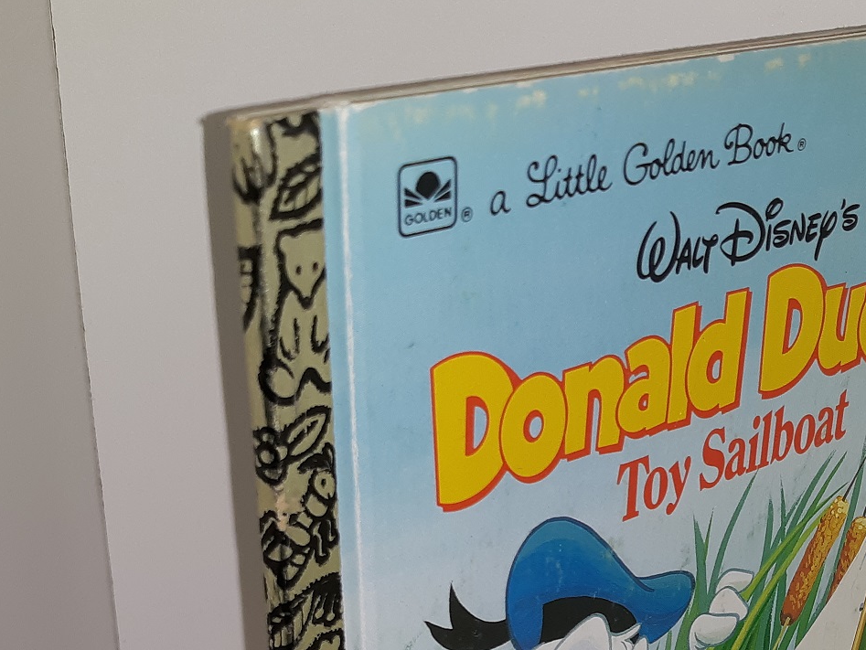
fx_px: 1527
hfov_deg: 31.4
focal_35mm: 61
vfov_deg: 22.9
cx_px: 581
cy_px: 670
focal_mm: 3.7
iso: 40
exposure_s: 1/219
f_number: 1.7
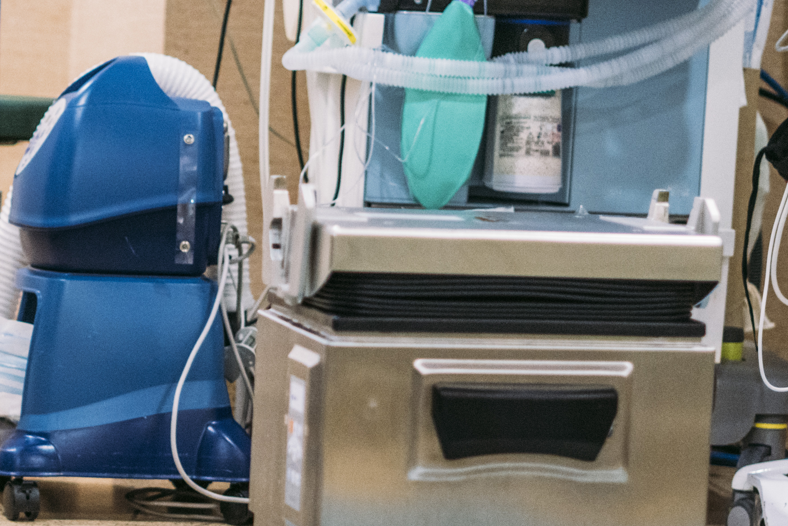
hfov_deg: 14.2
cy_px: 426
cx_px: 112
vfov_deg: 9.6
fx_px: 3131
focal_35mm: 143
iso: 1250
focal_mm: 50
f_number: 2
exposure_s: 1/400
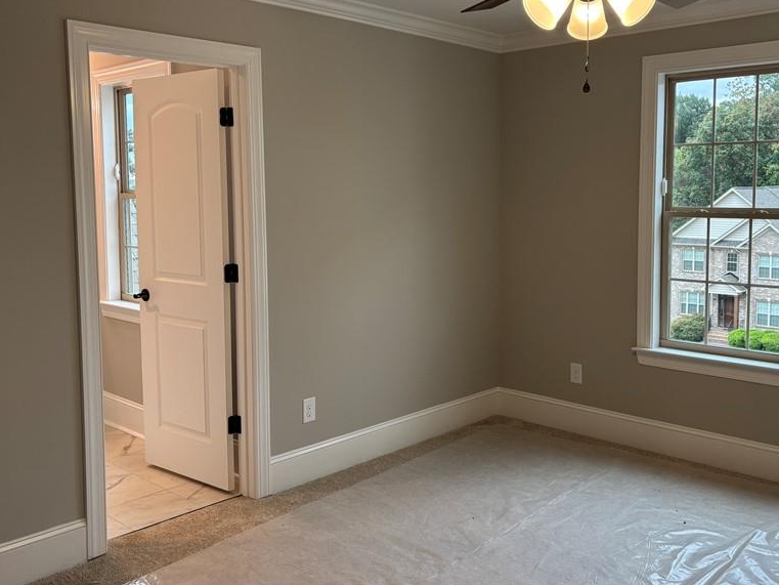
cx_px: 449
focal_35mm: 35
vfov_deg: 40.6
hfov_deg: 52.4
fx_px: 788
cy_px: 252
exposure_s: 1/120
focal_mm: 5.96
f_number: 1.6
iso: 125
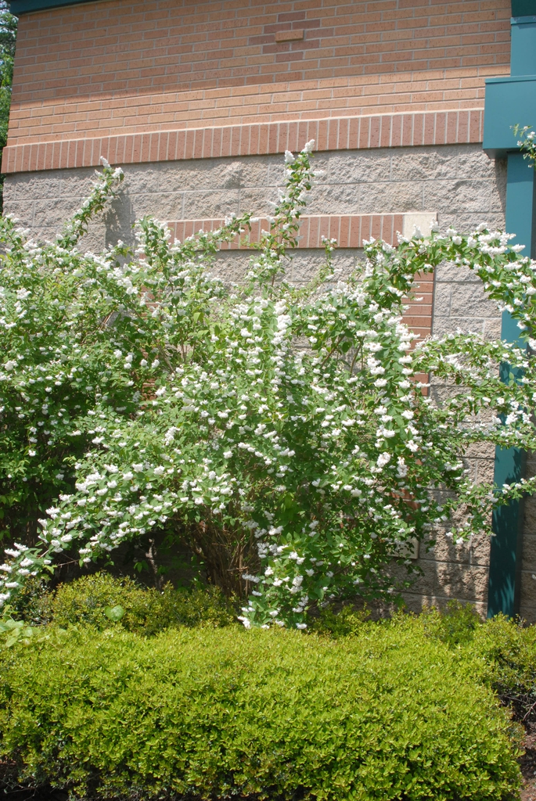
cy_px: 400
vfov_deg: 46.4
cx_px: 268
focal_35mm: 42
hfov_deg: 32.0
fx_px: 936
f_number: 9
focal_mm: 28
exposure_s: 1/320
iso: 400
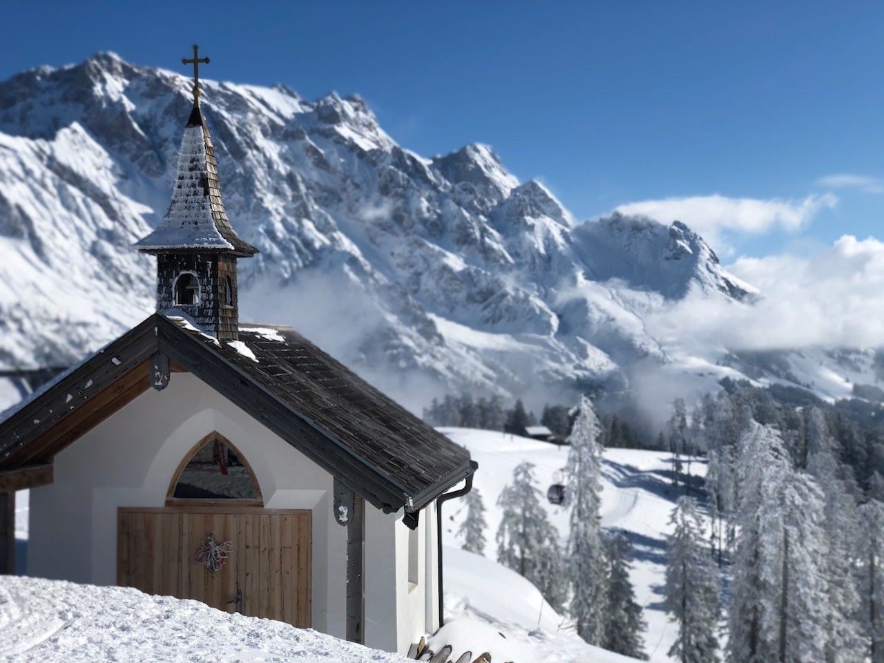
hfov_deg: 36.8
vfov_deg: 28.0
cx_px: 442
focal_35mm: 52
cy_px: 332
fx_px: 1328
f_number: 2.4
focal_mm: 6
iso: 16
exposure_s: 1/2404
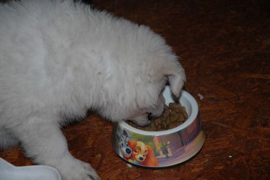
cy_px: 90
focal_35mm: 105
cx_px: 135
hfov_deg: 19.5
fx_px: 787
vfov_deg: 13.0
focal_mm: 70
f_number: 4.5
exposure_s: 1/60
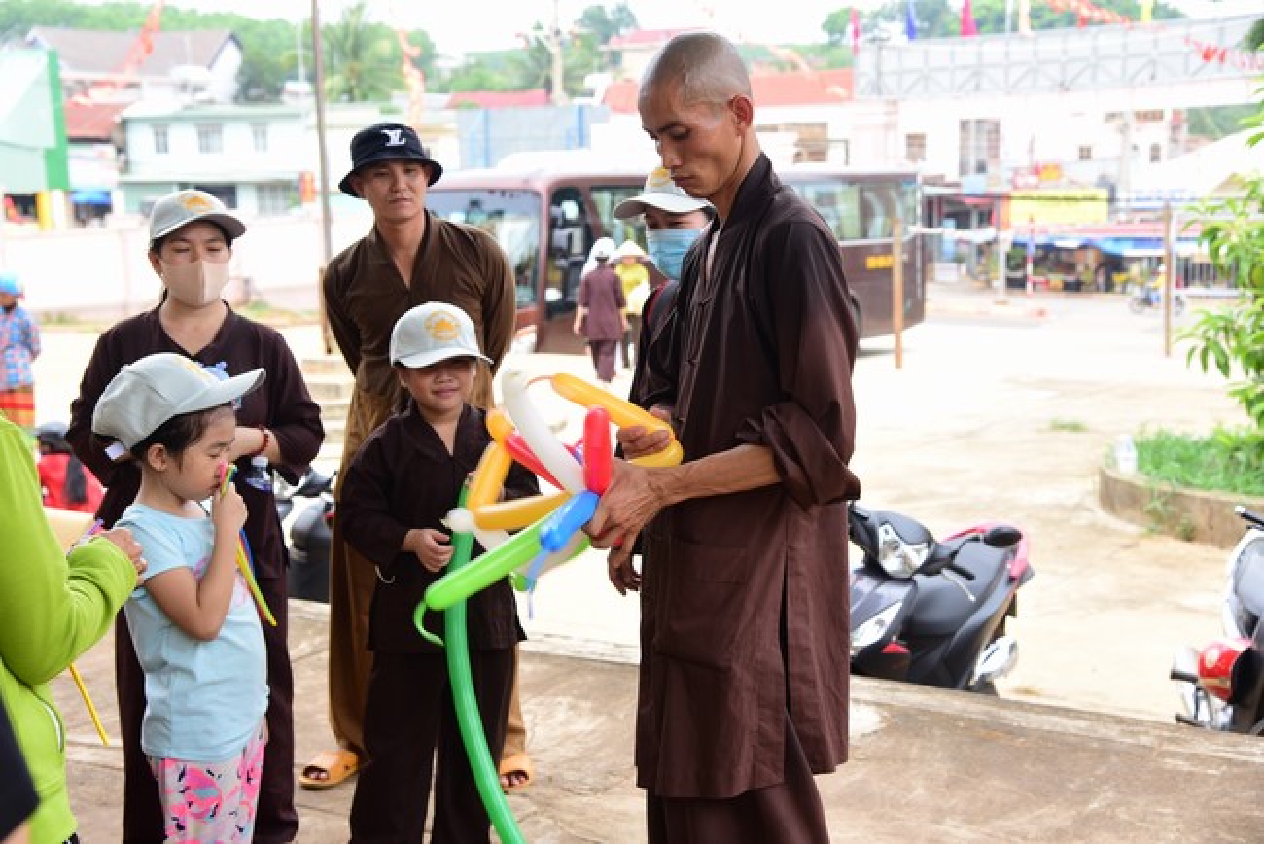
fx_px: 1932
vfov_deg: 24.6
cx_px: 632
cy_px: 422
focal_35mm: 55
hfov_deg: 36.2
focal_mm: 55
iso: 160
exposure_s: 1/100
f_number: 5.6
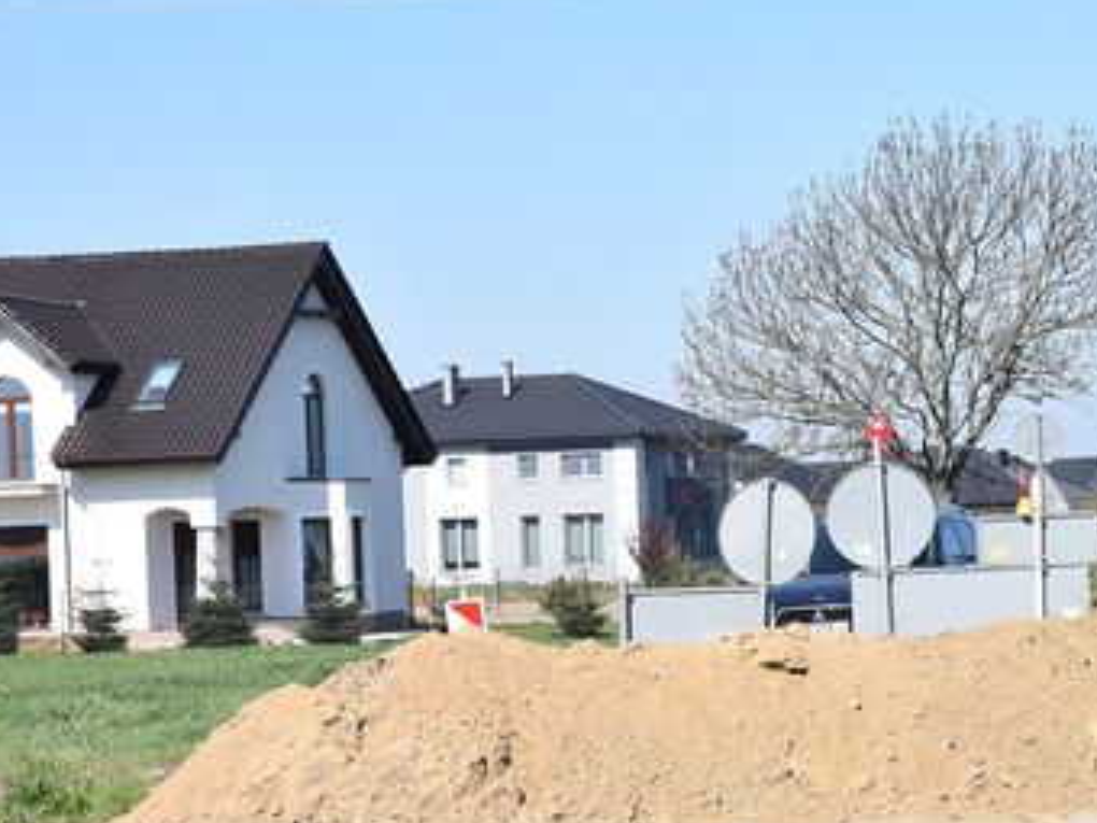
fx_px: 5039
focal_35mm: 159
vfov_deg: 9.3
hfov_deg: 12.2
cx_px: 1194
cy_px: 718
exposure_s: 1/500
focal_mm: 50
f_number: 8
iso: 180
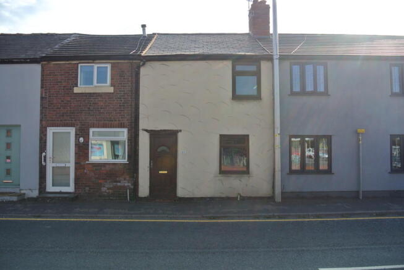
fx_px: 303
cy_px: 135
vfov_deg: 48.0
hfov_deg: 67.3
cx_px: 202
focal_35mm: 27
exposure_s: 1/400
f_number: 4.5
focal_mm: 10
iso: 100
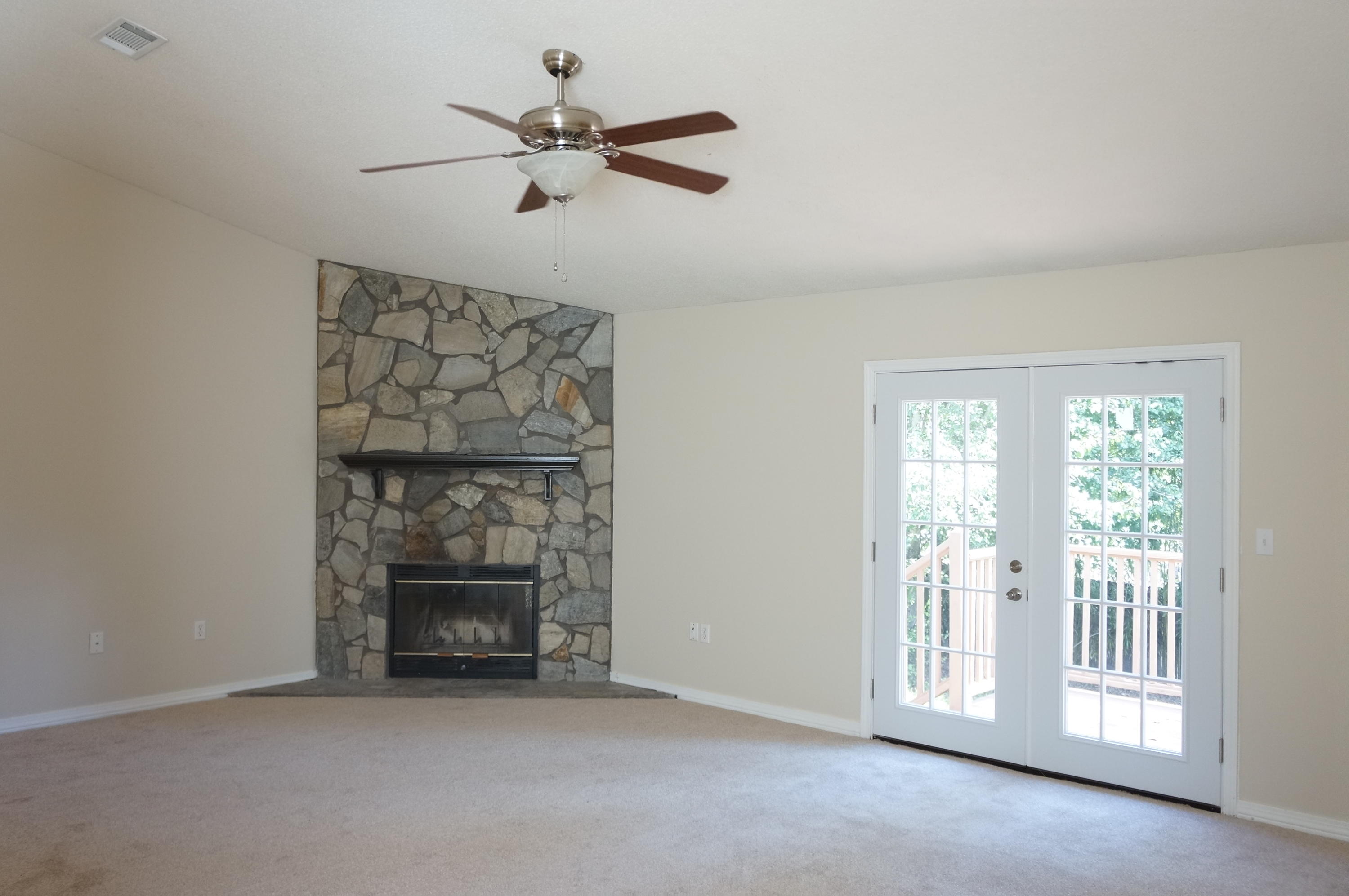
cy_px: 448
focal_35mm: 30
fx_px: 1123
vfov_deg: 43.5
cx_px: 674
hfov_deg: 62.0
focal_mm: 20
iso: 2000
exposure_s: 1/250
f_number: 4
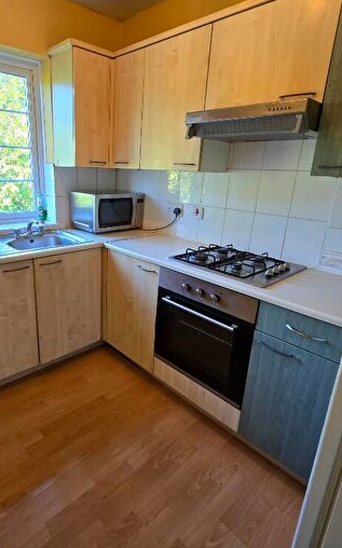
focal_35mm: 19
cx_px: 131
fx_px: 284
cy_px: 267
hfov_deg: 61.4
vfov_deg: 88.0
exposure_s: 1/60
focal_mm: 2.2
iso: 160
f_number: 2.2
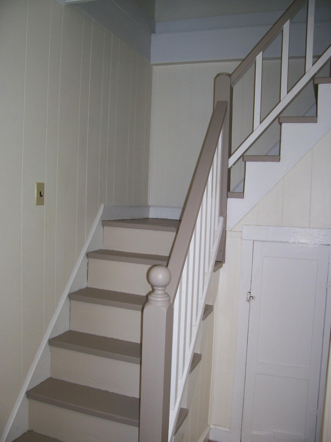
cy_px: 221
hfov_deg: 41.8
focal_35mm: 34
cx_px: 166
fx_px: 433
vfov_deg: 54.0
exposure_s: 1/64
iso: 80
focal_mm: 5.6
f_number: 2.7
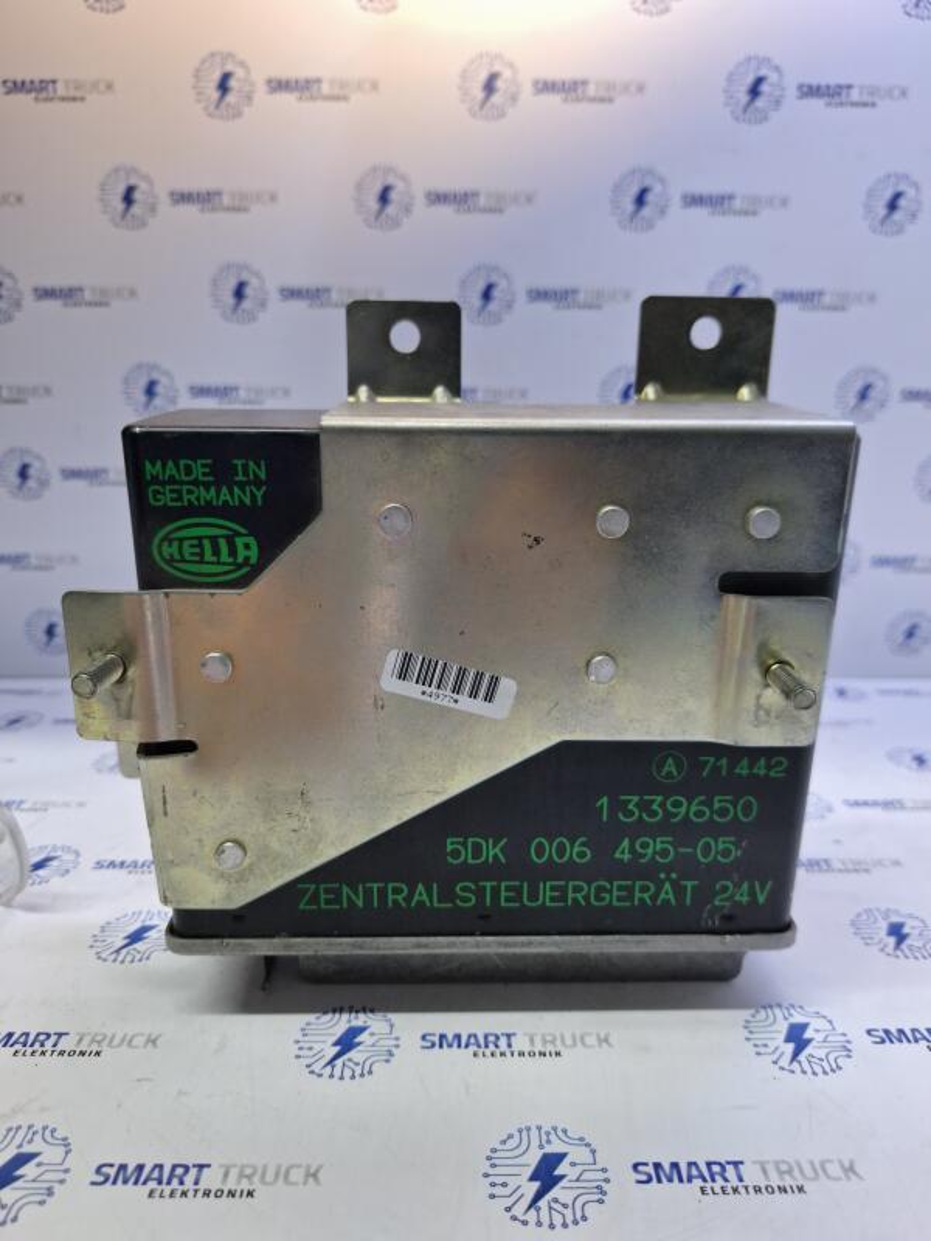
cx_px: 466
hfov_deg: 58.9
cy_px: 620
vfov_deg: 73.9
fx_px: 825
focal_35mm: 23
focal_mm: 5.54
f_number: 1.8
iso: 64
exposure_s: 1/50
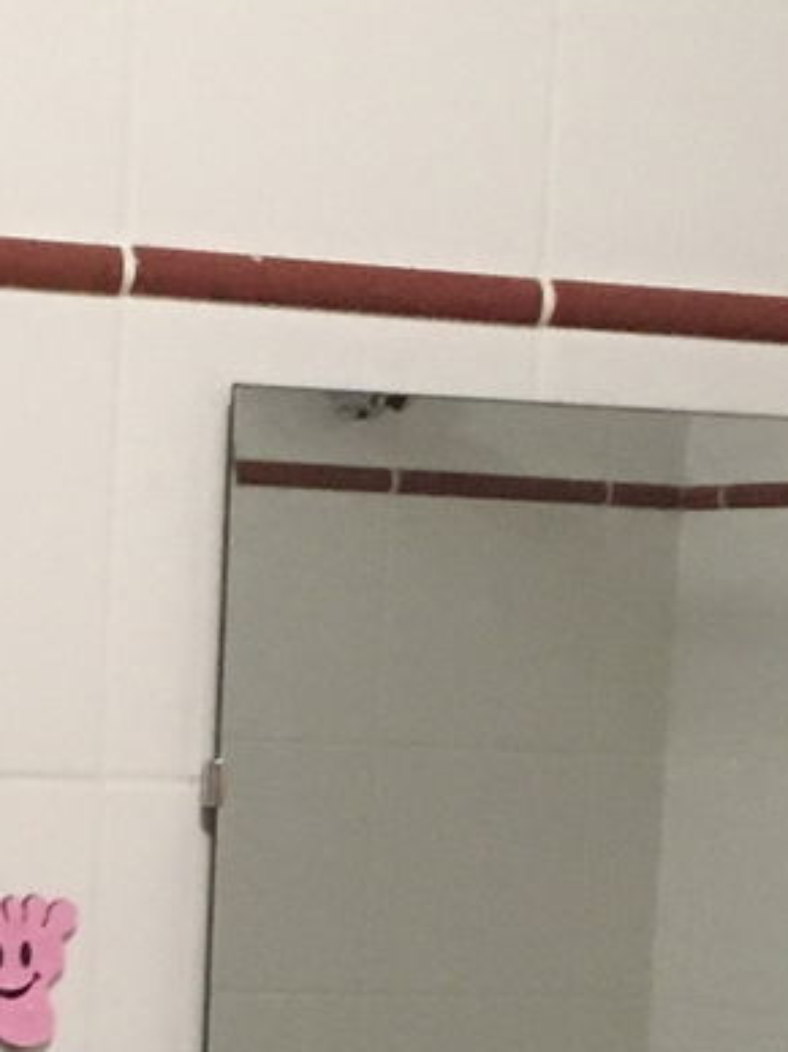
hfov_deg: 9.2
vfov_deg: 11.9
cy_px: 1499
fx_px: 4859
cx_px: -3
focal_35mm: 160
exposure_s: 1/33
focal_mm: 4.15
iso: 200
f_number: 2.2
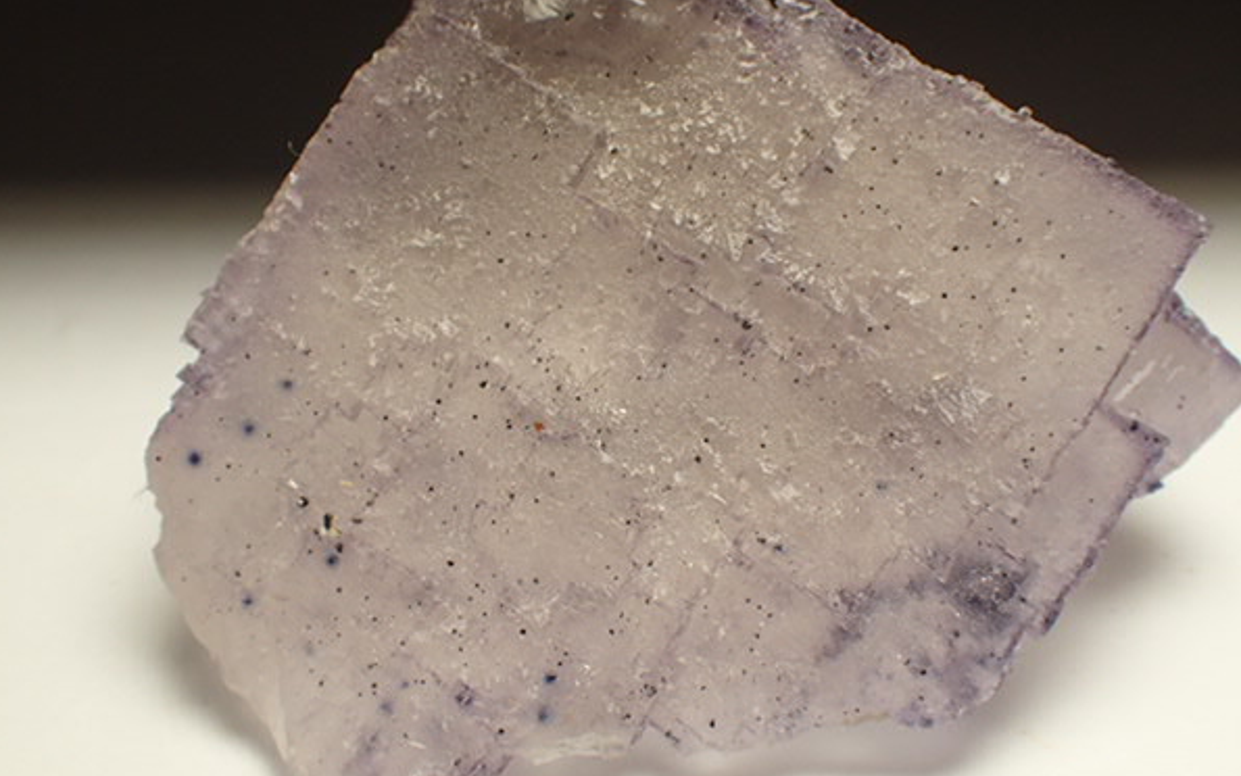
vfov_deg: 26.3
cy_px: 348
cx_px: 642
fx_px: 1657
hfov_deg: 41.0
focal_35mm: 49
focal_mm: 7.86
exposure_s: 1/160
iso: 160
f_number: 4
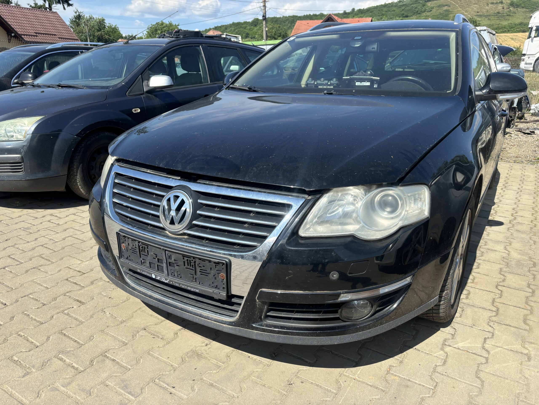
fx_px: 405
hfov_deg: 67.3
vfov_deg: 53.1
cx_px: 270
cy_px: 202
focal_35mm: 26
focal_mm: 5.96
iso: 50
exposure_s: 1/2193
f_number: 1.6
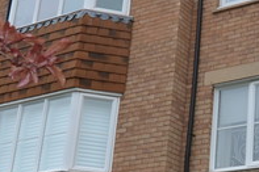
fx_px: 615
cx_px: 263
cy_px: 129
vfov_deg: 15.9
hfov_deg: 22.8
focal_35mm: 86
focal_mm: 11
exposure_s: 1/200
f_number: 5
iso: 100
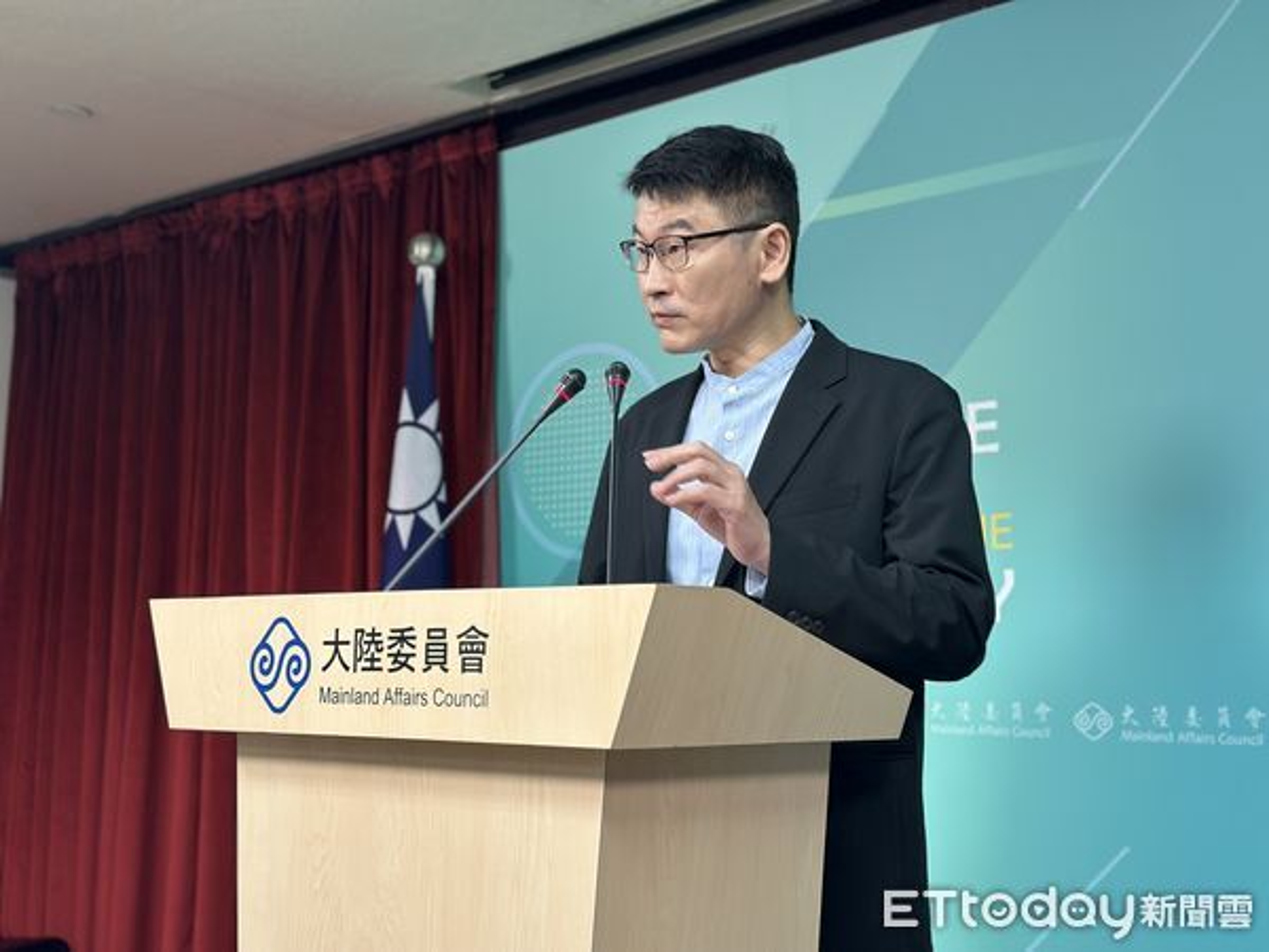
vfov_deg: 30.3
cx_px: 634
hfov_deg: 39.7
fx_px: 1760
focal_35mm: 48
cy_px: 476
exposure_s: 1/120
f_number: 1.78
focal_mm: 6.86
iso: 125
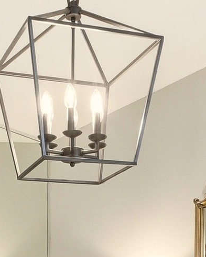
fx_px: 655
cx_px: 54
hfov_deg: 17.8
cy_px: 355
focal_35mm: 86
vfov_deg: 20.0
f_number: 9
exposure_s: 1/100
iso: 400
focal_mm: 10
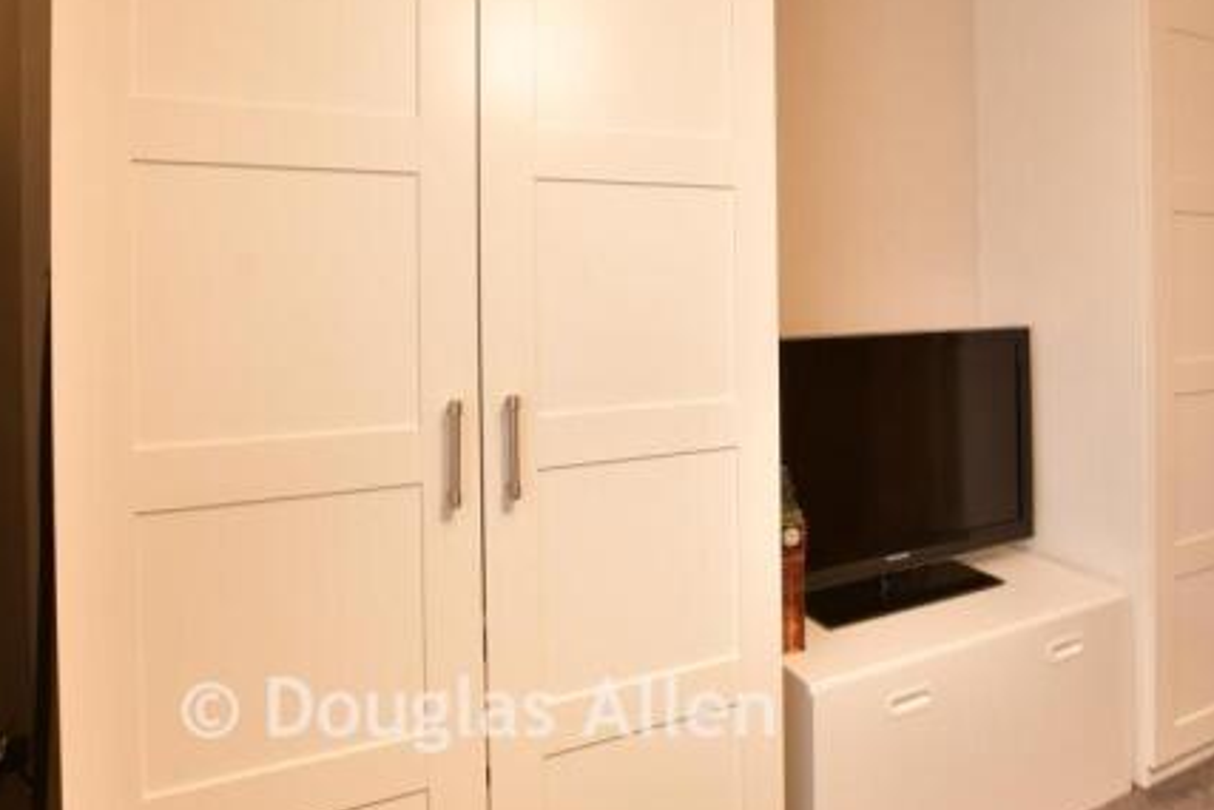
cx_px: 786
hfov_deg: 74.3
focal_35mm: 23
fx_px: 776
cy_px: 283
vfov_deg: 54.2
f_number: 8
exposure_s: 2.5
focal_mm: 10
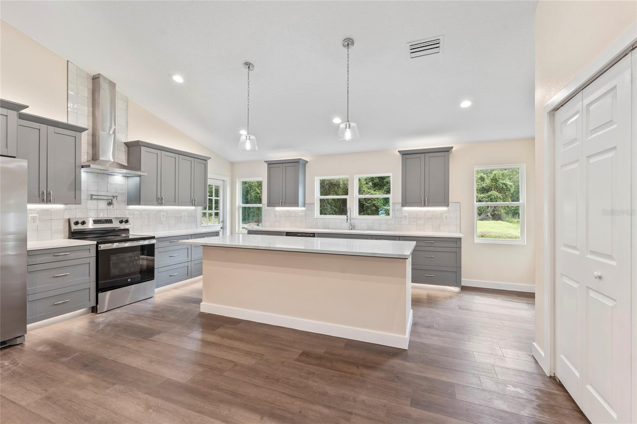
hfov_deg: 98.6
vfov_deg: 75.5
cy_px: 212
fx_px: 274
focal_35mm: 16
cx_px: 318
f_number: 8
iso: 320
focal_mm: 15.5
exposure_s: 1/8
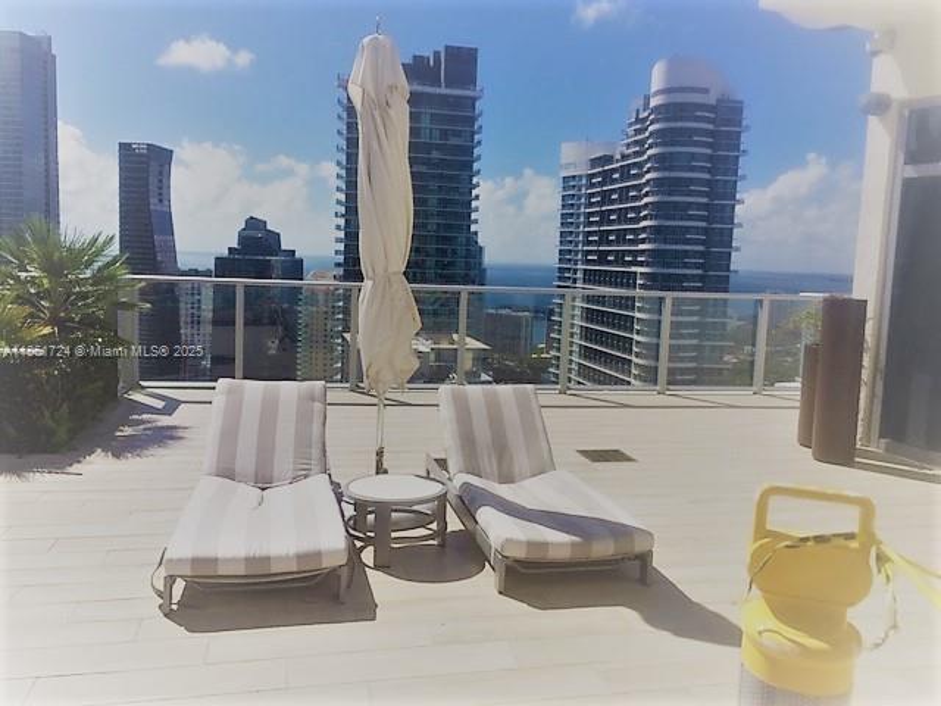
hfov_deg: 61.7
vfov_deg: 48.2
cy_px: 353
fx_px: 788
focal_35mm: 29
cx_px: 470
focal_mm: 4.15
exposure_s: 1/4950
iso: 32
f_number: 2.2
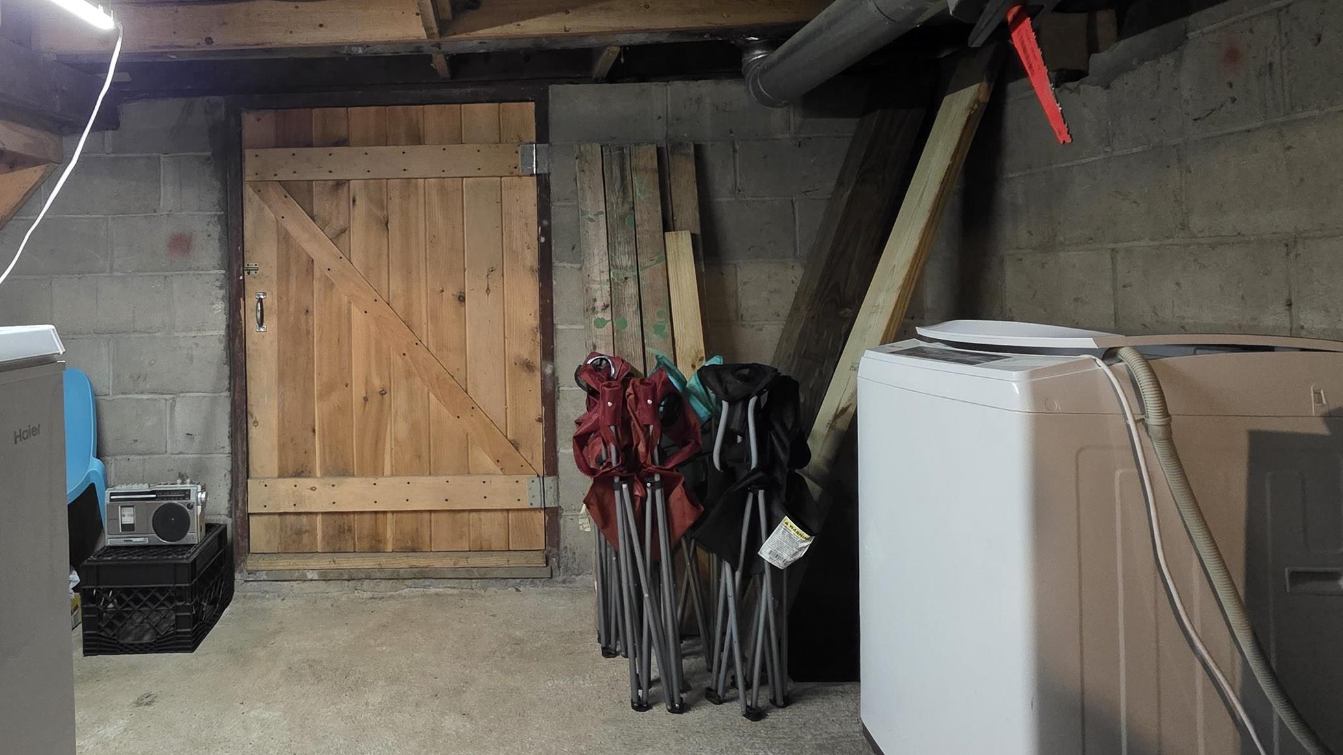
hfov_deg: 81.5
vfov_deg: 52.7
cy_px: 262
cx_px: 468
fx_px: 748
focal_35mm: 21
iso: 1000
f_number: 1.9
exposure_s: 1/60
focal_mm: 2.2
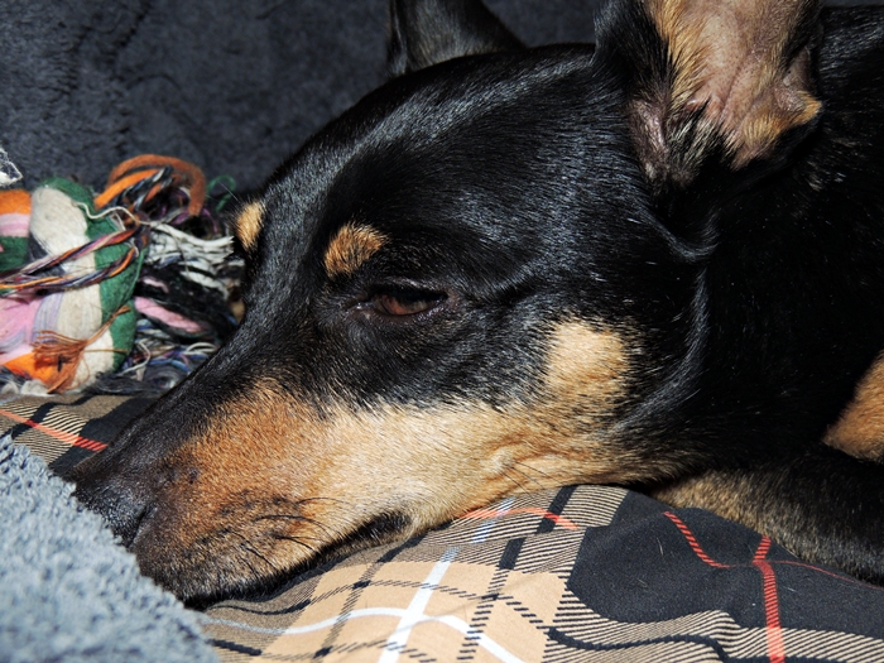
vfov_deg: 30.9
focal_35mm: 47
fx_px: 1200
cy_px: 332
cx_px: 442
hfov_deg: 40.4
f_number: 3.5
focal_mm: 8.3
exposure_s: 1/30
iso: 160
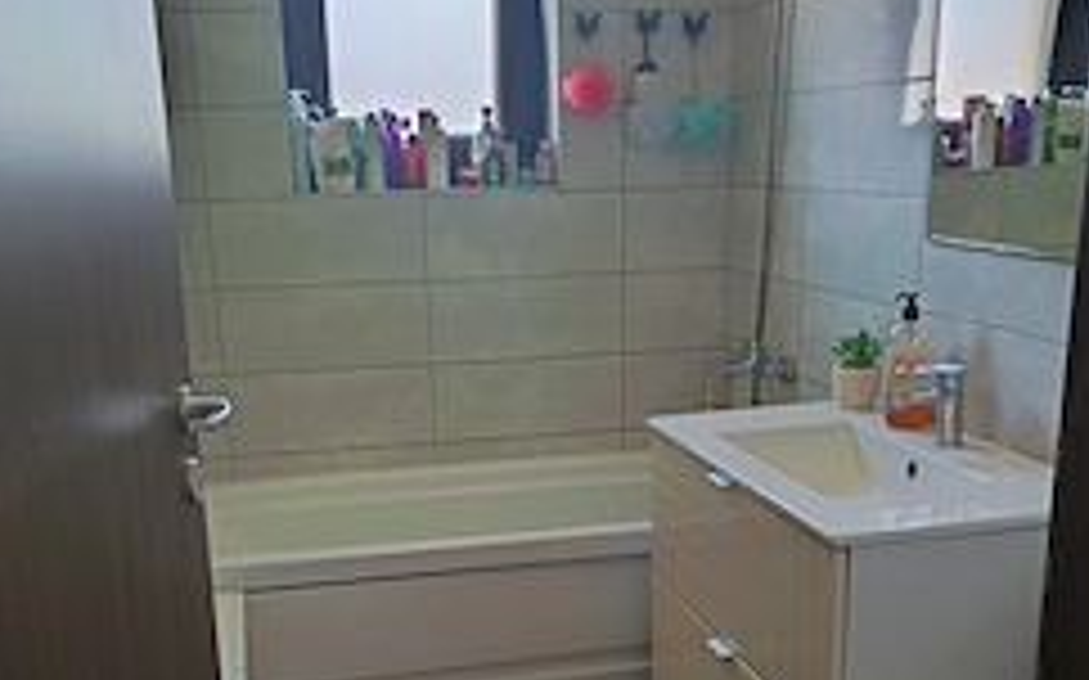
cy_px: 522
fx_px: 1246
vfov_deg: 29.9
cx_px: 526
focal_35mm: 42
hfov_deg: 47.2
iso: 808
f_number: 1.75
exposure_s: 1/33.3
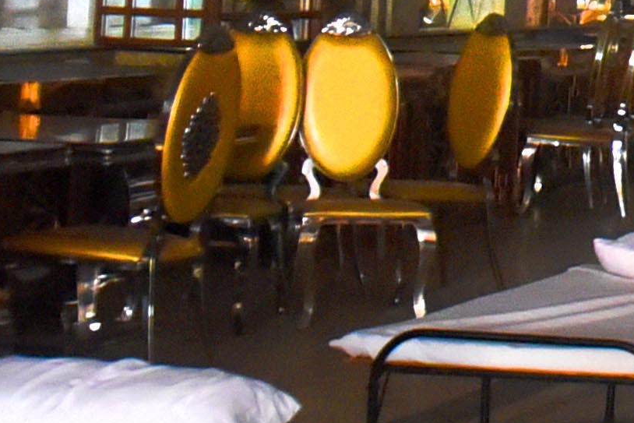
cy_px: -17
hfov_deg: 12.5
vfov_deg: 10.2
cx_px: 1467
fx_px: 2343
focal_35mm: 133
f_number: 2.8
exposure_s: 1/30
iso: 4000
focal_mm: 24
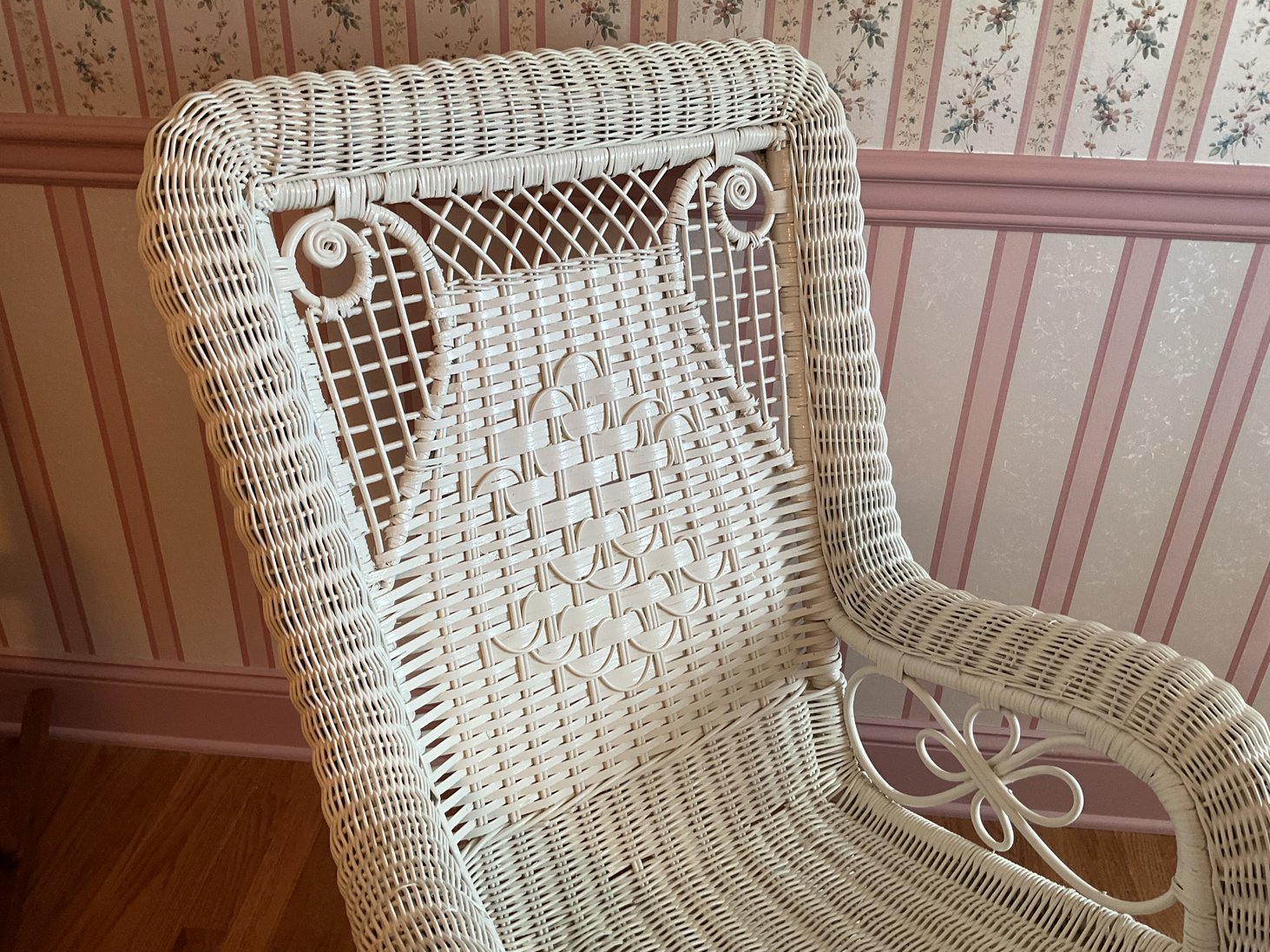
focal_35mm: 30
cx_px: 629
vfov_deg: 46.8
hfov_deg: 60.0
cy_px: 490
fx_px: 1101
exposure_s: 1/60
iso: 64
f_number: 1.8
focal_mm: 3
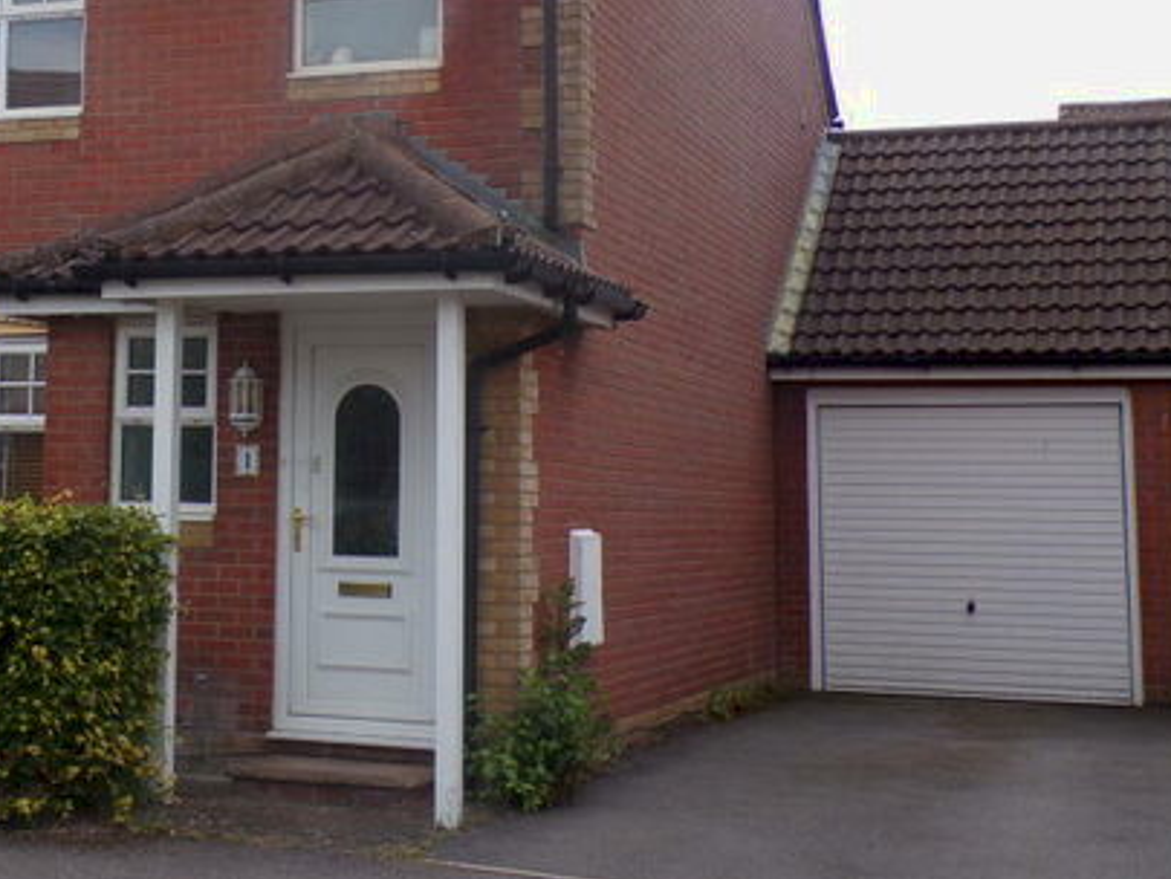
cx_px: 234
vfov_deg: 22.7
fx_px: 2166
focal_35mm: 64
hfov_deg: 29.6
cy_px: 201
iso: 80
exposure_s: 1/400
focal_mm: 6.6
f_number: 4.7
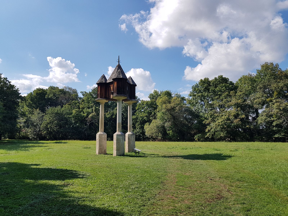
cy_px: 108
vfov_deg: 53.1
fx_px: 216
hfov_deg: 67.3
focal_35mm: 26
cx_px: 144
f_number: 1.7
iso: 50
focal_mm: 4.2
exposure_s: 1/2856
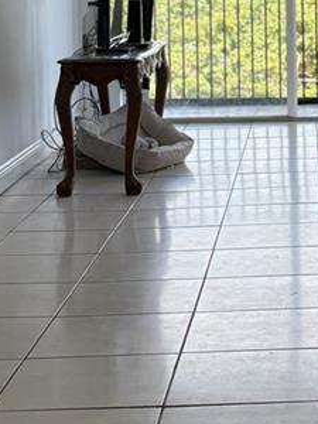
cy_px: -11
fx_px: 1274
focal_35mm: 104
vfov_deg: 18.4
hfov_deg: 13.9
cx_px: 359
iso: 64
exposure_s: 1/444
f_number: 1.6
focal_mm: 5.96
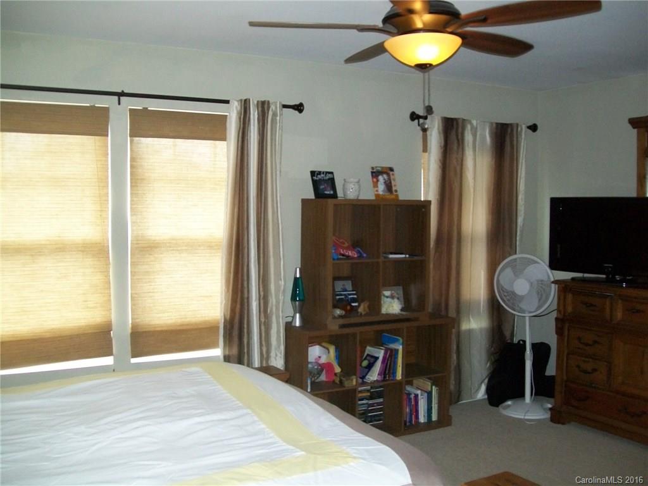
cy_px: 243
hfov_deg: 51.4
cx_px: 324
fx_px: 674
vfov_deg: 39.7
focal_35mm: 36
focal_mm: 6
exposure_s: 1/60
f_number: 2.7
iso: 160
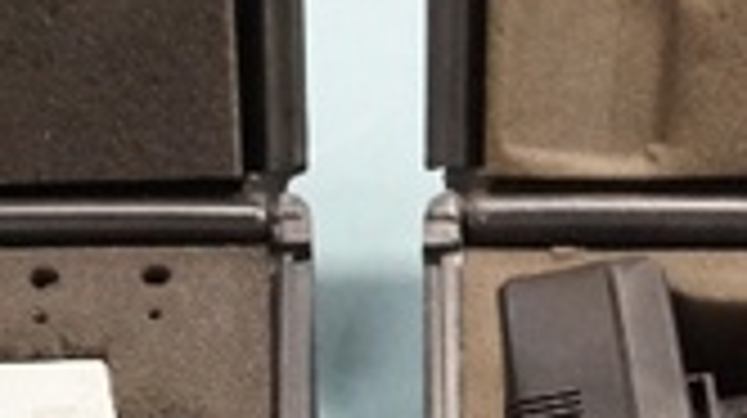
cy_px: 728
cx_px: 400
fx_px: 2157
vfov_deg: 10.5
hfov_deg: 19.6
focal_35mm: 109
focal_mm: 16
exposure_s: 1/100
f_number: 3.5
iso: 3200
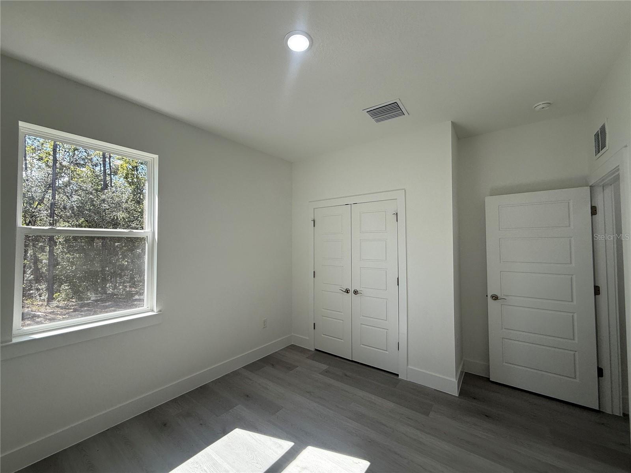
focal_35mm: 14
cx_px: 316
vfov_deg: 85.7
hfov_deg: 102.1
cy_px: 236
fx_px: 255
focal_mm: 2.22
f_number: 2.2
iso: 64
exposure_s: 1/241
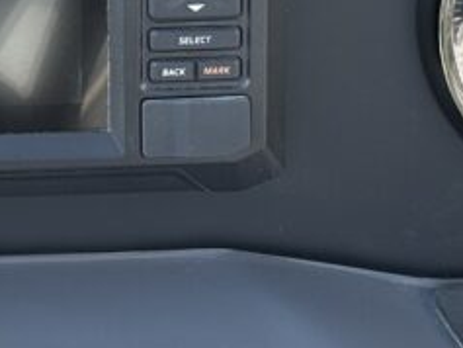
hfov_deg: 8.4
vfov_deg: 6.4
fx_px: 3131
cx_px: -54
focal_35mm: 234
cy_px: 137
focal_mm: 5.96
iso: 32
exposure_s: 1/587
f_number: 1.6
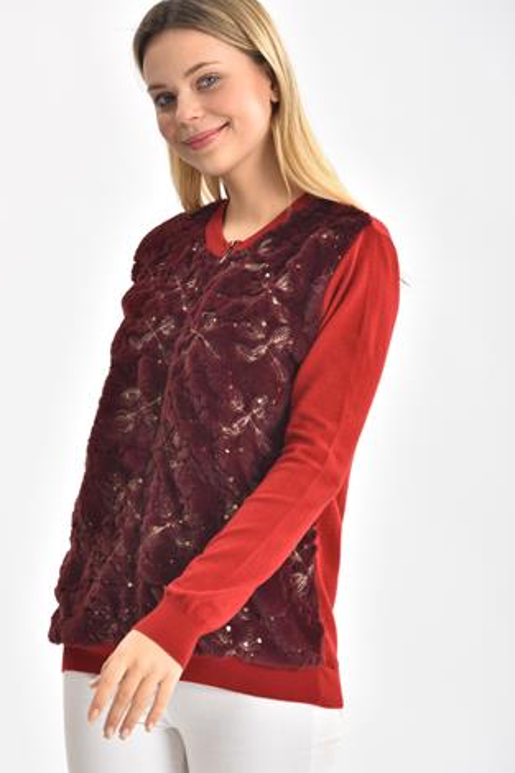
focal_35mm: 194
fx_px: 4166
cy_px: 414
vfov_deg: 10.6
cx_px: 216
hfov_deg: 7.1
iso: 100
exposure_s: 1/160
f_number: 6.3
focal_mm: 160
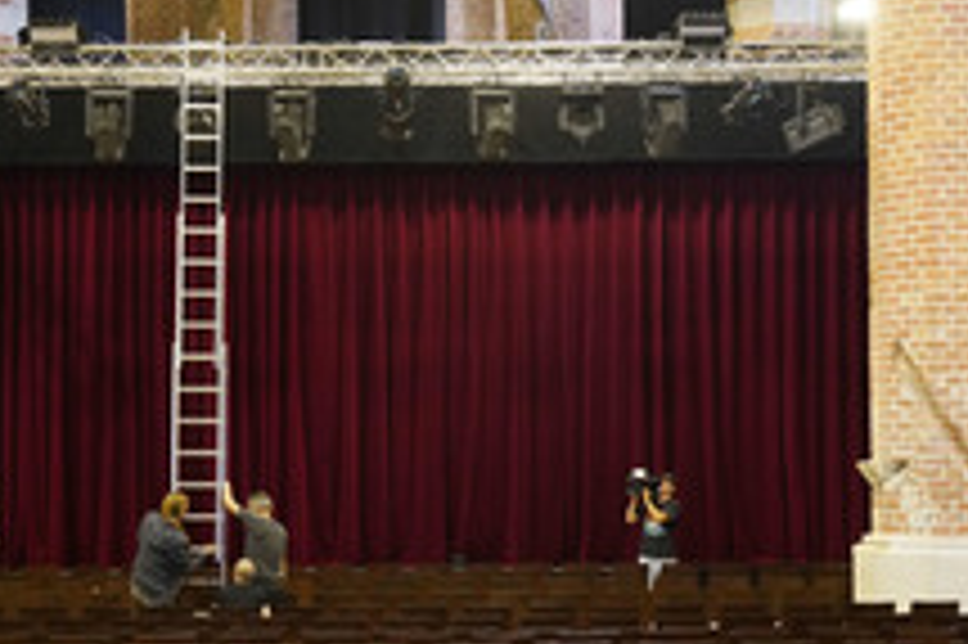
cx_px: 380
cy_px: 383
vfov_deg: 20.3
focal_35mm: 67
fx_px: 1800
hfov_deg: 30.0
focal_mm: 32
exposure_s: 1/20
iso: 3200
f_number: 4.5
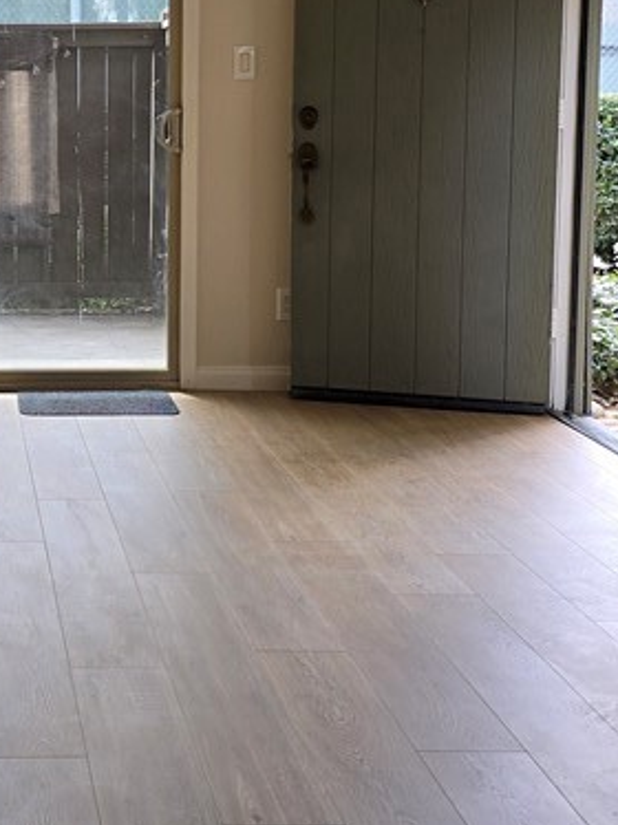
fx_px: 1501
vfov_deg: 30.3
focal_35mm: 63
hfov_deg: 22.4
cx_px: 2
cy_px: 221
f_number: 1.7
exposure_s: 1/120
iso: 50
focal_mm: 6.3
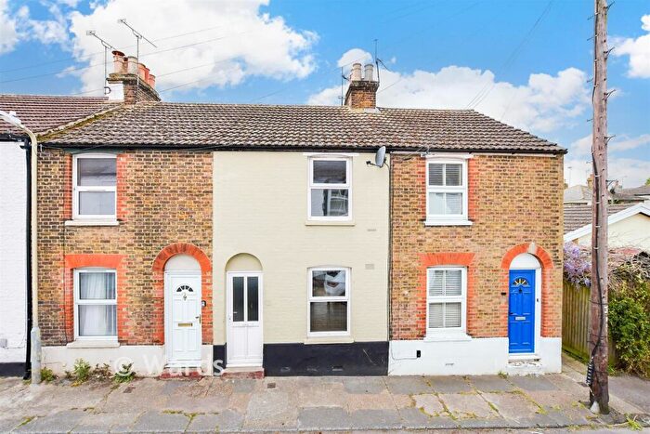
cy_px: 217
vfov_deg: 77.4
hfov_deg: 100.4
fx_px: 271
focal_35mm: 15
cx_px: 325
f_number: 8
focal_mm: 10
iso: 1000
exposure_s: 1/1250
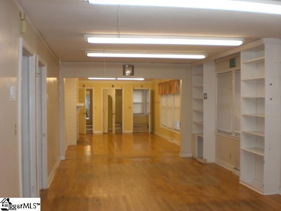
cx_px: 140
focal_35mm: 38
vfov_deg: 37.7
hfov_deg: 49.0
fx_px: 308
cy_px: 106
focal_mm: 6.3
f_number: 3.1
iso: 100
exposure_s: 1/80
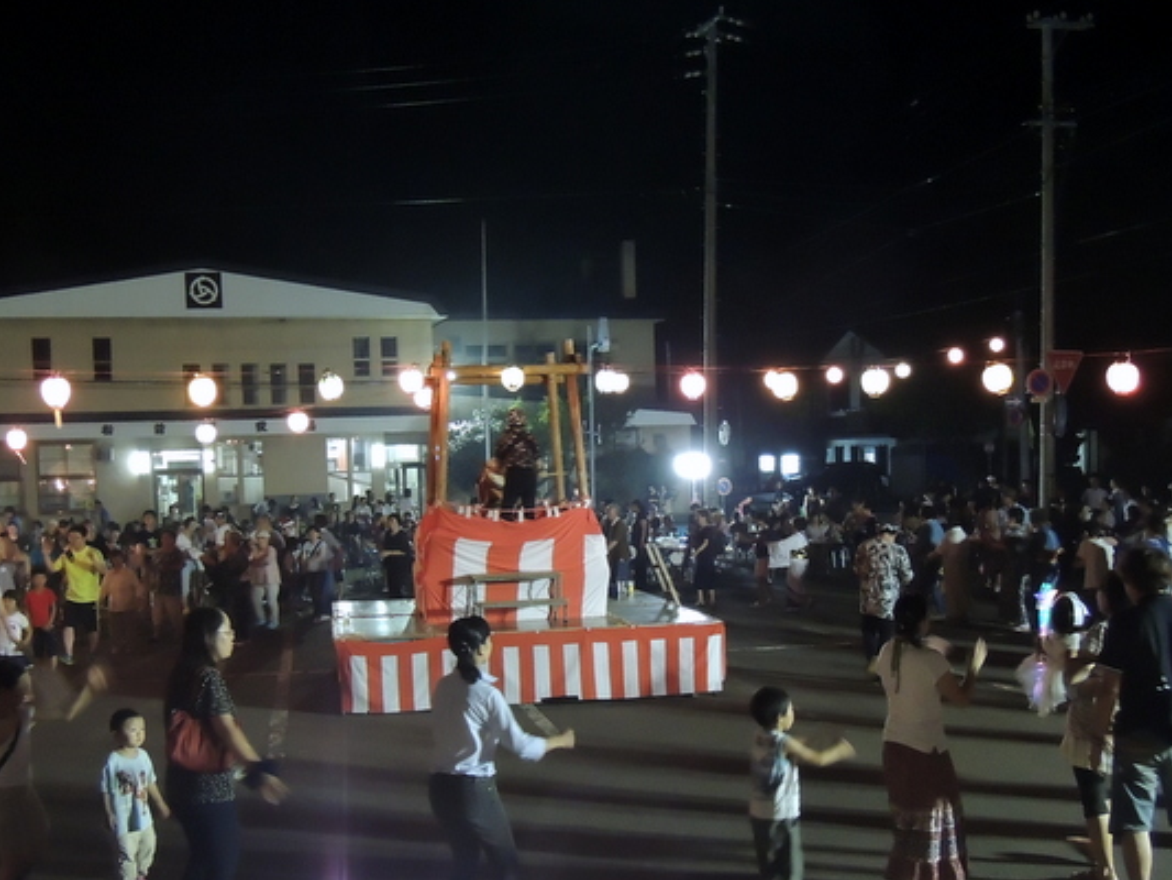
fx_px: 1219
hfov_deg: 51.2
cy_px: 477
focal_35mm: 36
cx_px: 519
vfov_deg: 39.6
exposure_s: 1/15
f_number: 3.1
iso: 900
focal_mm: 5.3
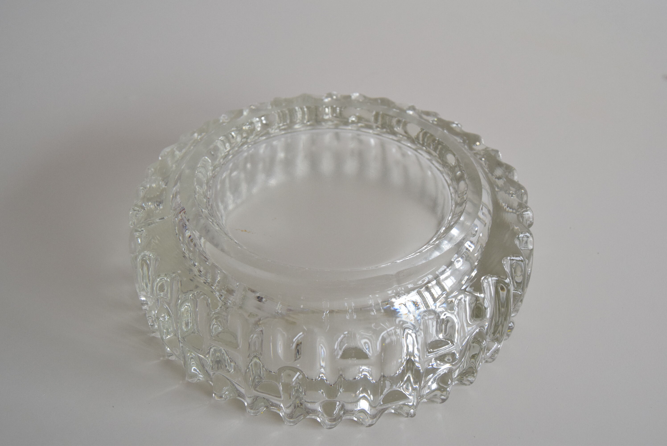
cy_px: 223
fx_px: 640
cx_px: 334
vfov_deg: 38.4
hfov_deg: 55.1
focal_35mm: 34
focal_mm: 23
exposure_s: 1/200
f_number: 7.1
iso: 1600
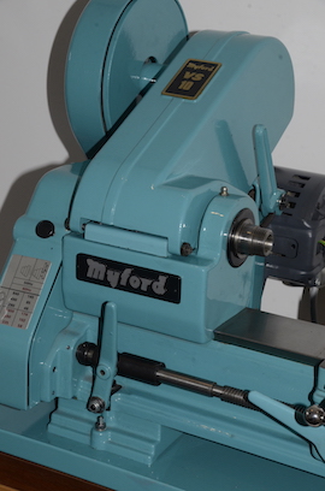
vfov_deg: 24.7
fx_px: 1123
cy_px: 246
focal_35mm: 82
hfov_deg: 16.5
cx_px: 162
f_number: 14
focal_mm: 55
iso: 800
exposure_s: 1/60
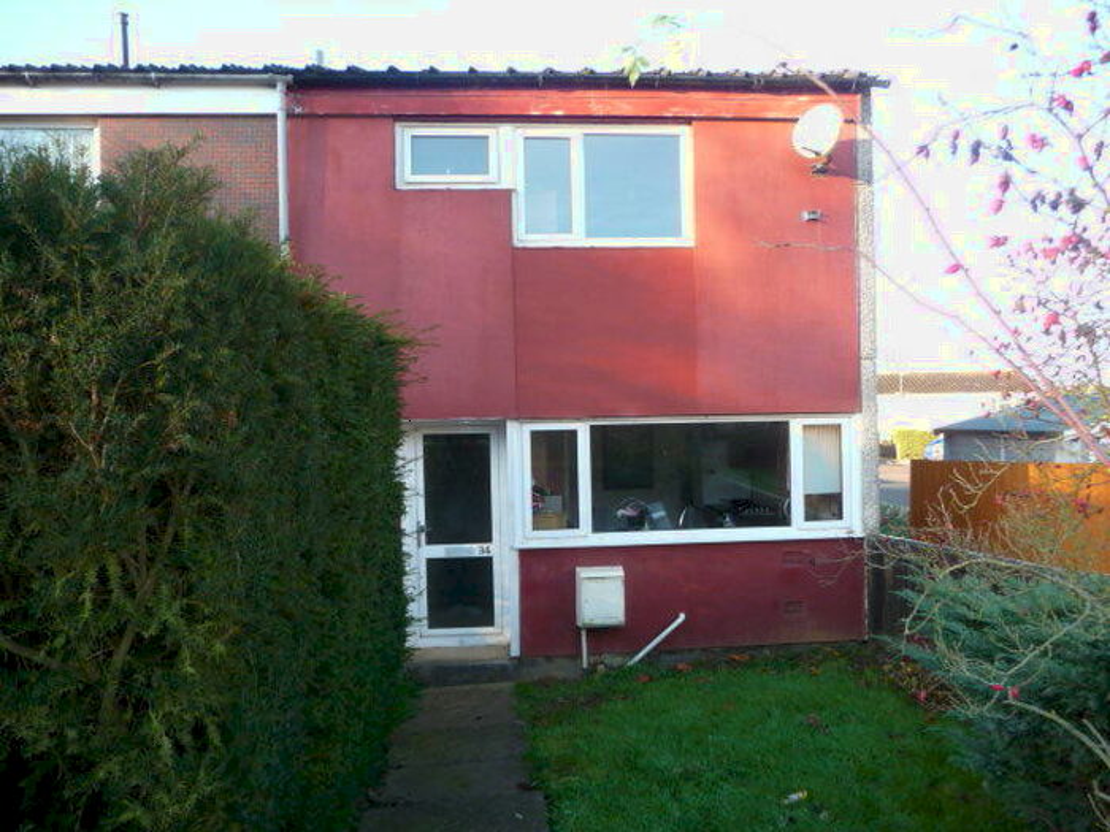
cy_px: 416
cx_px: 555
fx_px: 898
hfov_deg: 63.4
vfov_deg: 49.7
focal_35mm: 28
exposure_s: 1/100
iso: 100
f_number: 3.3
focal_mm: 4.7
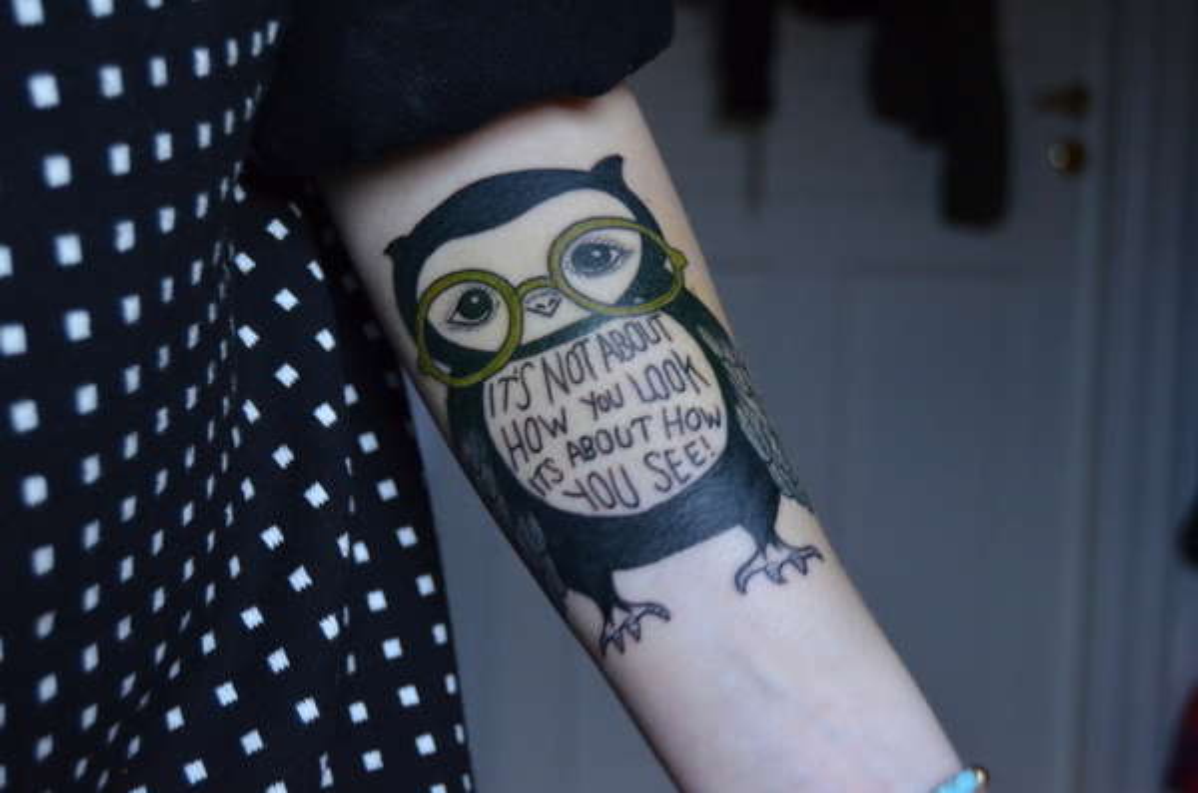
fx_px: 1892
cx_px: 599
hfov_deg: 35.1
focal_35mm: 57
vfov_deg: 23.7
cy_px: 396
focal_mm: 38
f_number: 4.8
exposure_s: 1/6
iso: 1600
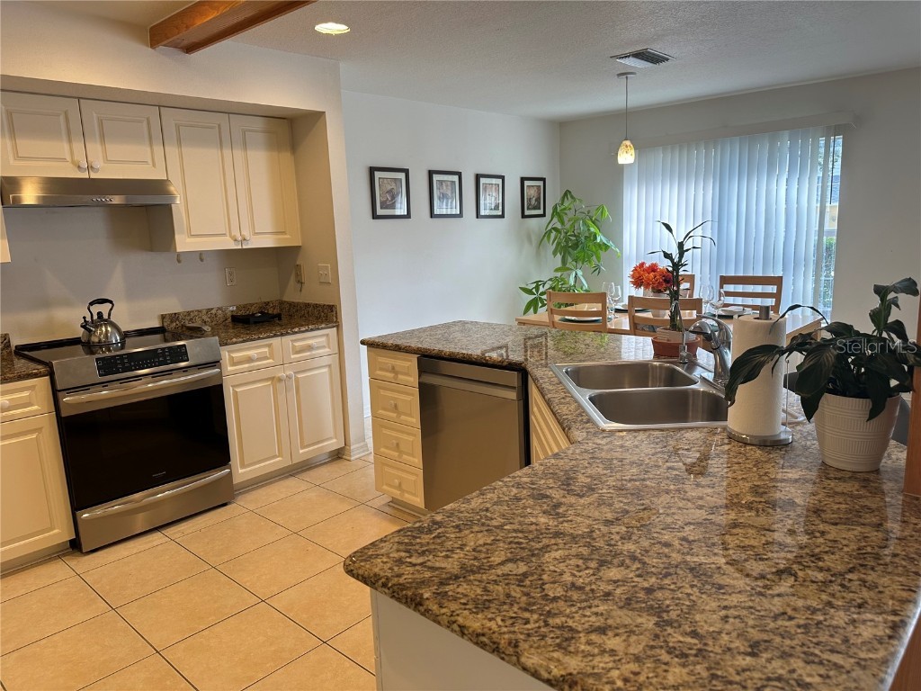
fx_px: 639
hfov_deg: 71.6
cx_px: 460
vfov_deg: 56.8
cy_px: 346
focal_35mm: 24
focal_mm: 6.86
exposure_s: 1/120
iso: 125
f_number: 1.78
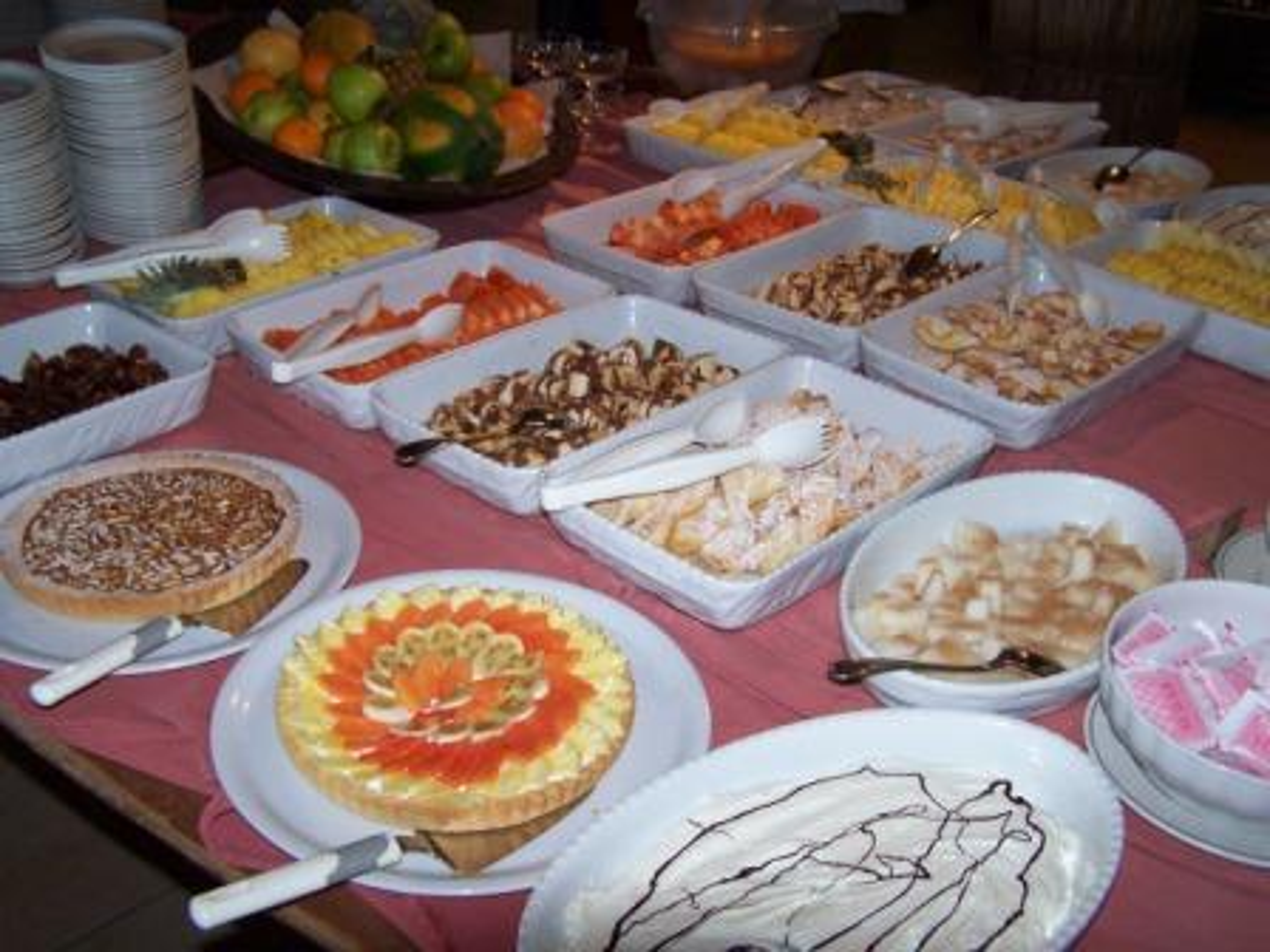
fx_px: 1394
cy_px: 476
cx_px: 635
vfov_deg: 37.7
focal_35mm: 38
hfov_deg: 49.0
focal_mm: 6.3
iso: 140
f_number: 2.8
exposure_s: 1/60
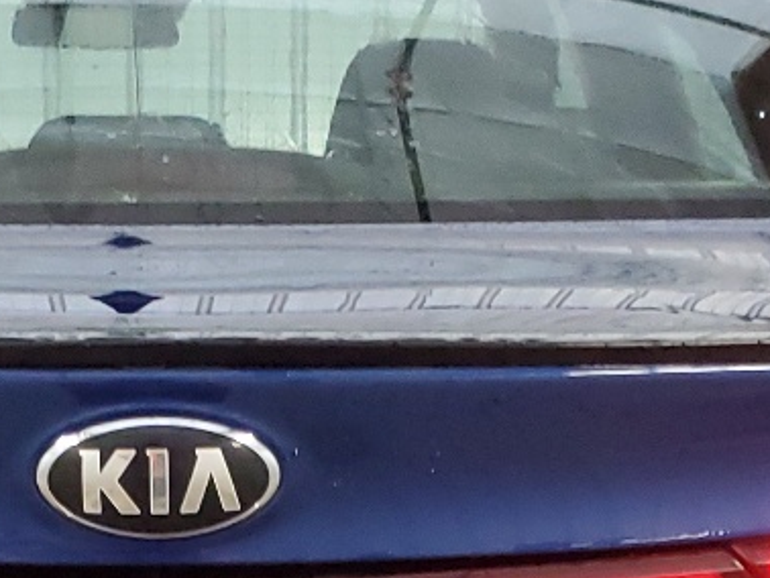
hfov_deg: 17.7
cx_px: 169
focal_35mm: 110
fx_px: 2448
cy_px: 794
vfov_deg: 12.9
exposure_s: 1/60.2
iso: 316
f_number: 1.5
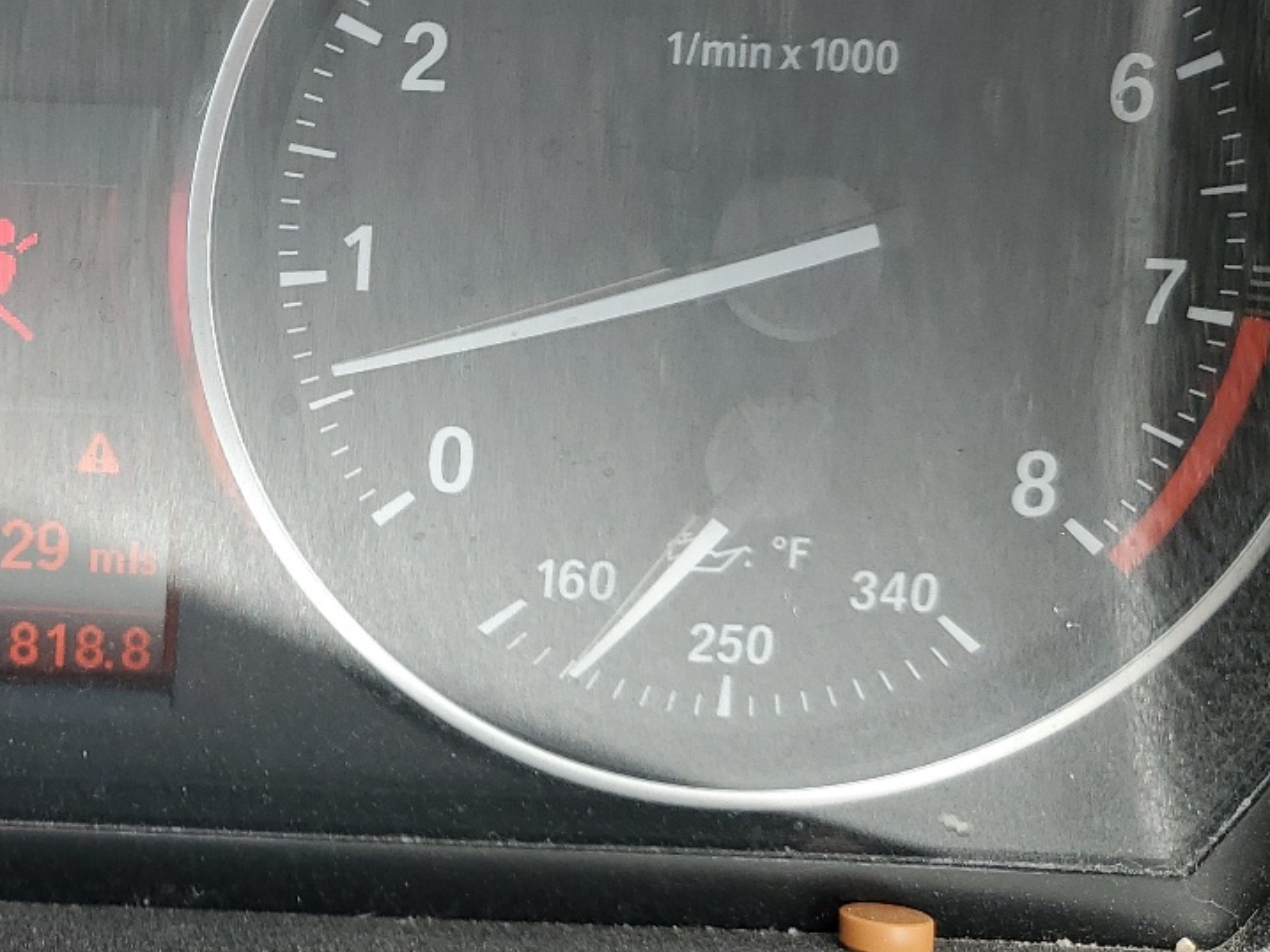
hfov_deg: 30.6
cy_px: 161
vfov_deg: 24.7
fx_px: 2128
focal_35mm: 58
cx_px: -32
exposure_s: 1/189
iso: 50
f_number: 1.5
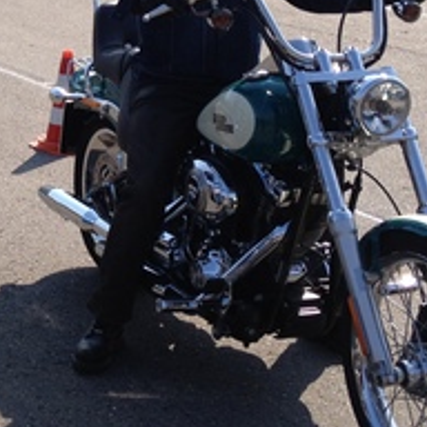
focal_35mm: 103
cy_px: 71
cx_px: -20
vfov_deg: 16.7
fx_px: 1437
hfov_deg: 16.5
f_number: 2.4
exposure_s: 1/968
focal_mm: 4.28
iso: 50
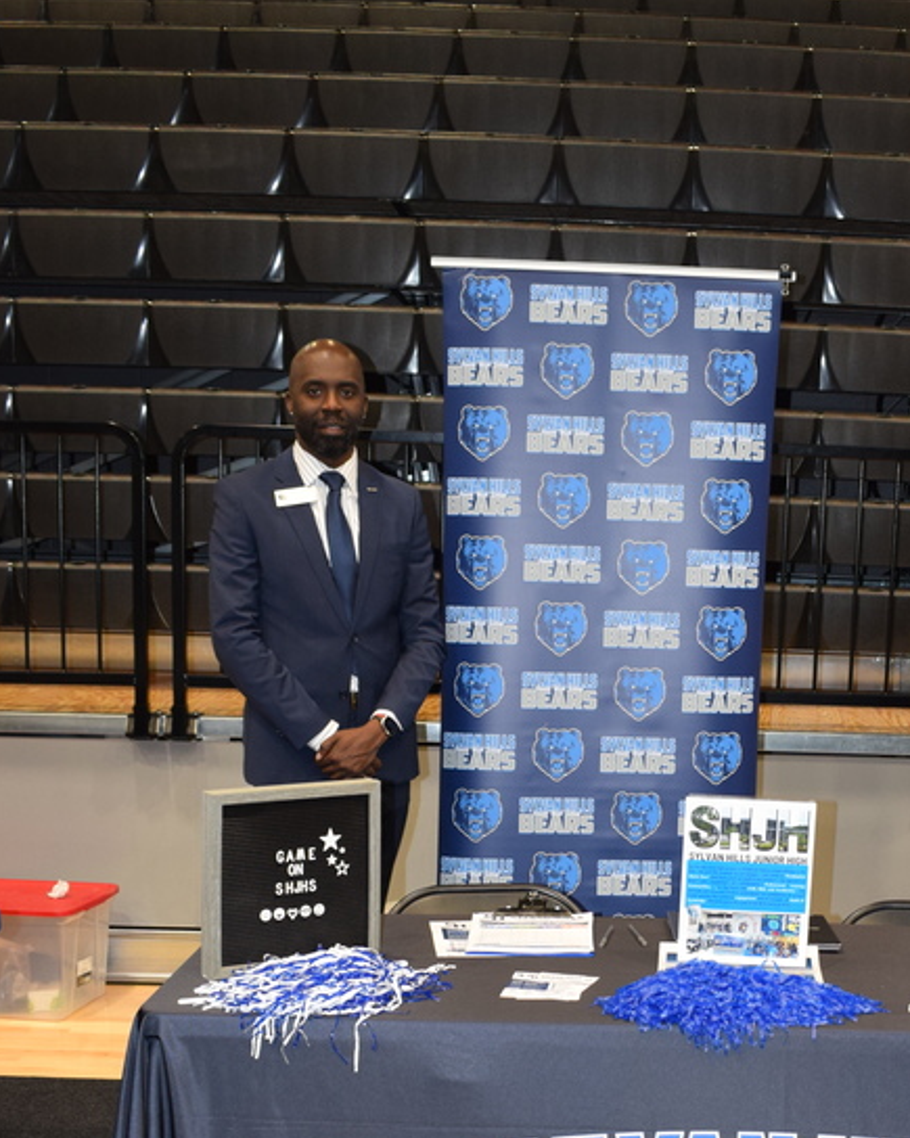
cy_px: 835
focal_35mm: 53
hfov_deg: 28.2
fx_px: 1785
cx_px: 668
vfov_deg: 34.7
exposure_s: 1/80
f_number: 4.5
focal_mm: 20
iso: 800
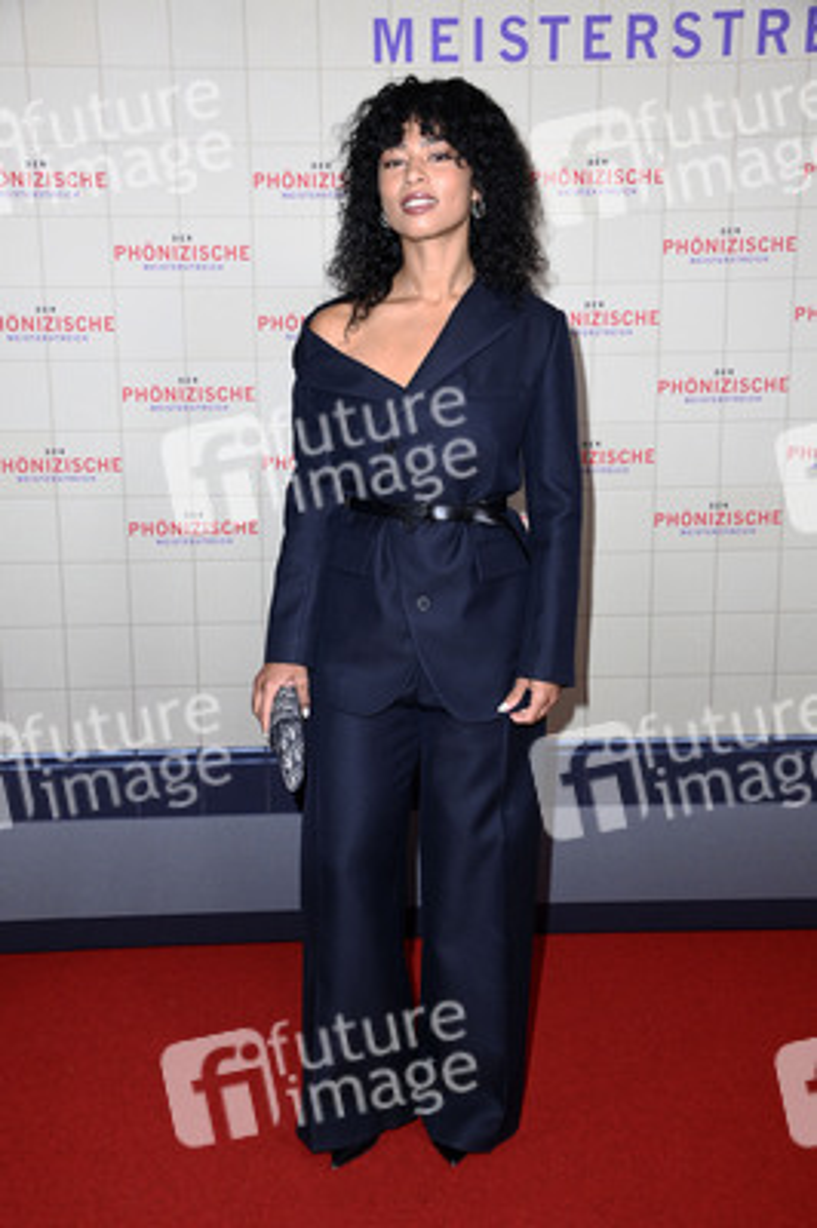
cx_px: 408
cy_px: 614
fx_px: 1534
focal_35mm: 45
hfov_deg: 29.8
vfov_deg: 43.6
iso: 800
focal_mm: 45
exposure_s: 1/250
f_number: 5.6
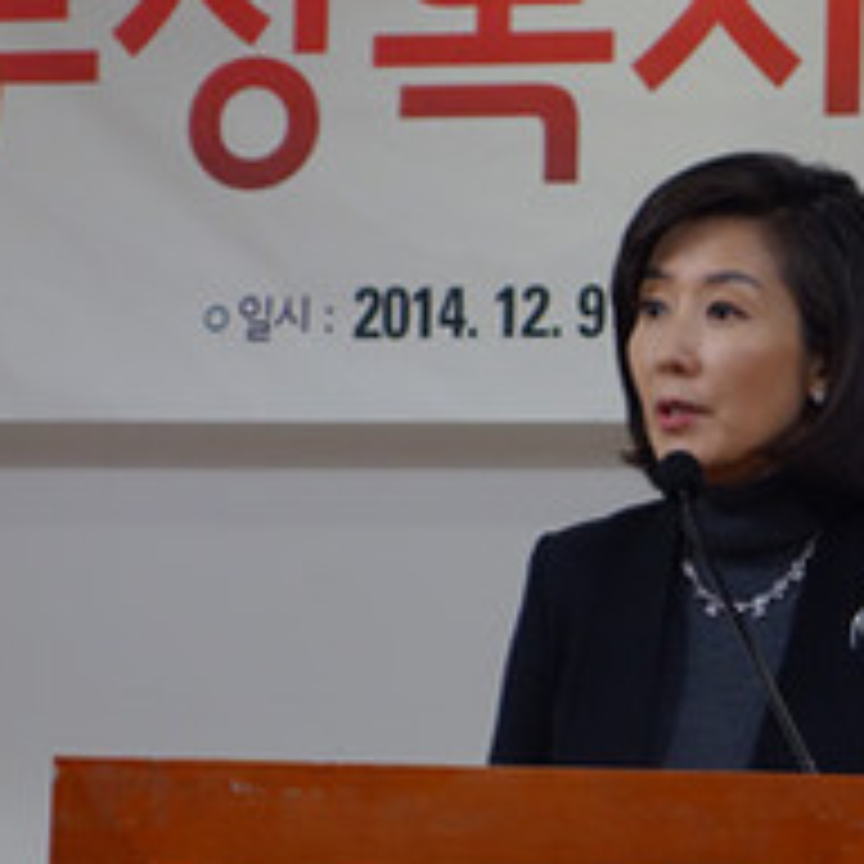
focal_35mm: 242
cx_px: 1076
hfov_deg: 7.2
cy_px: 495
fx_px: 6834
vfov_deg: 7.2
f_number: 4.9
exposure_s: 1/100
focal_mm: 33.9
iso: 640
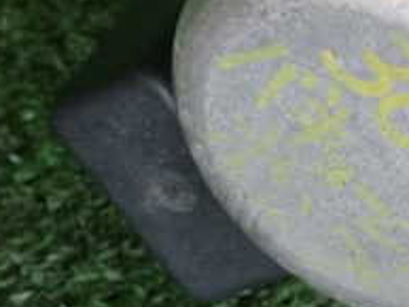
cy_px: -70
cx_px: 439
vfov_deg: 5.4
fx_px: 3228
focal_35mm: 273
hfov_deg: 7.2
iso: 1250
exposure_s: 1/125
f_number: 4.5
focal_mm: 15.66
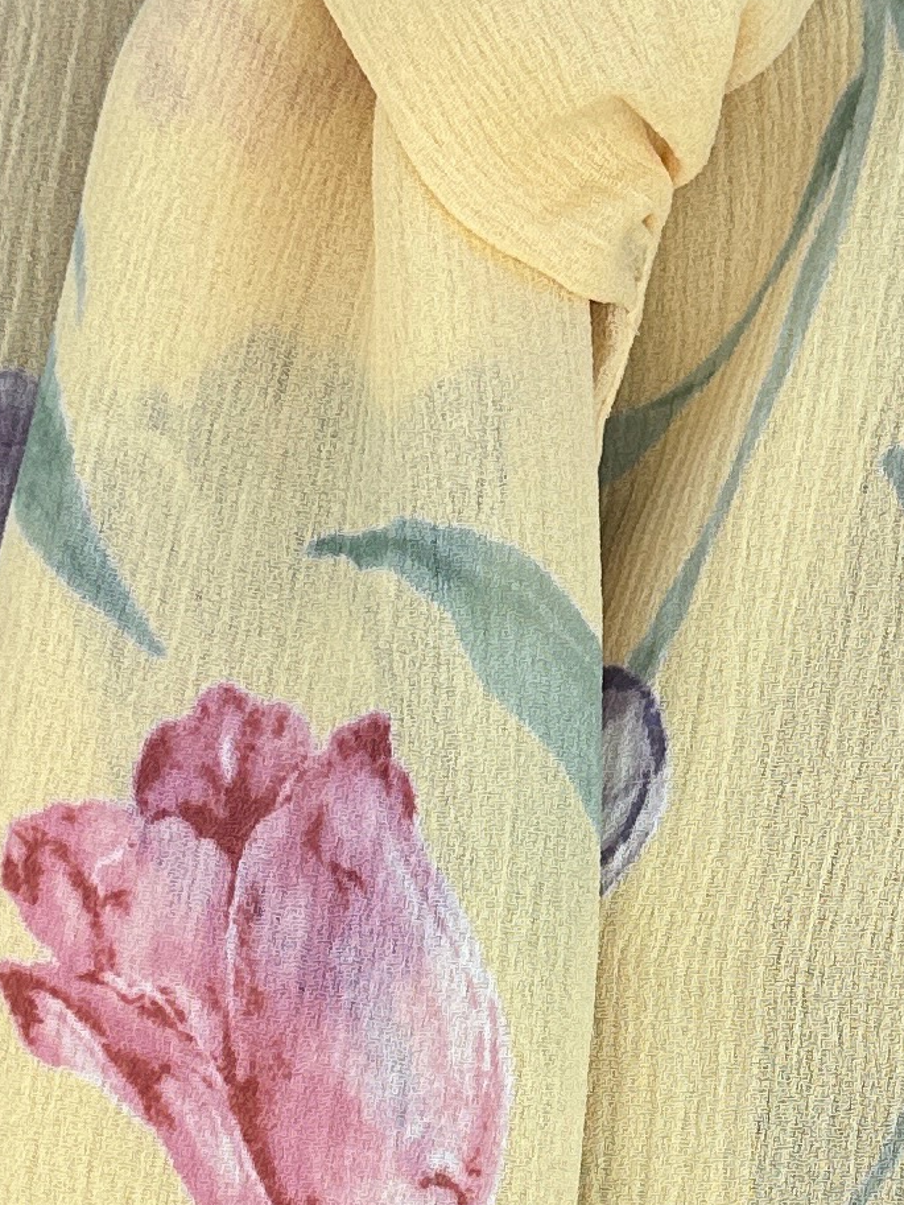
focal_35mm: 106
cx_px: 740
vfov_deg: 18.4
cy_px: 946
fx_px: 3690
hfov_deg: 13.9
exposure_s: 1/724
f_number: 1.78
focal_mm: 6.86
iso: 80
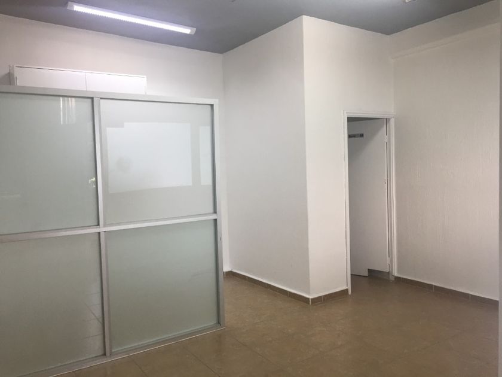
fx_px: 421
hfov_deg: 61.7
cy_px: 188
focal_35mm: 29
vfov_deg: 48.2
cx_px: 251
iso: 32
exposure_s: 1/40
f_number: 2.2
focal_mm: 4.15
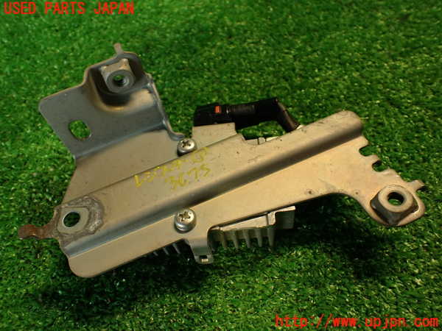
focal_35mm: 30
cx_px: 221
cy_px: 166
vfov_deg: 46.8
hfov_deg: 60.0
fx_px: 383
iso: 250
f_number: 2.3
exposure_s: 1/30
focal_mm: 5.4
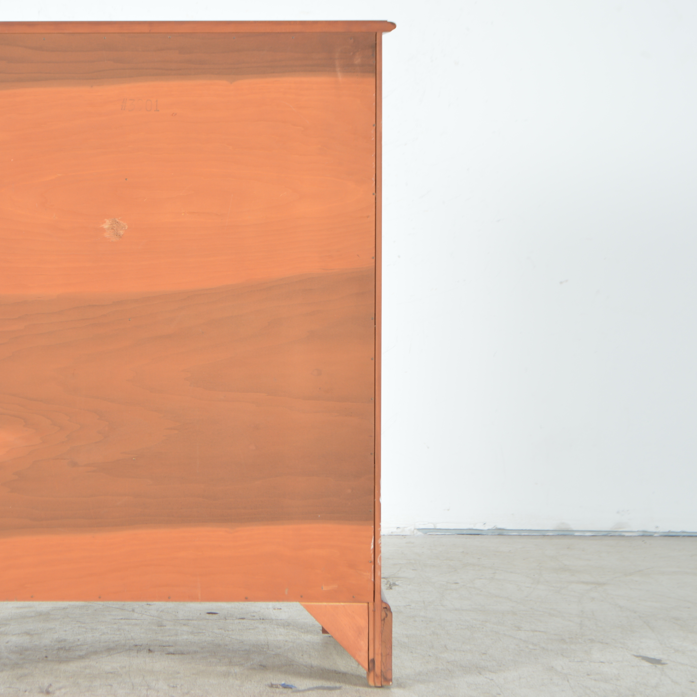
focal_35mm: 117
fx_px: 2659
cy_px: 323
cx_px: 145
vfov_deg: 14.9
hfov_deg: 14.9
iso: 100
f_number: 7.1
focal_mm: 55
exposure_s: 1/125
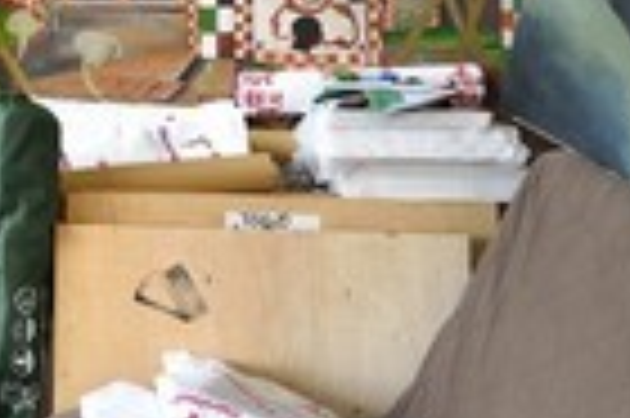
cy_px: -72
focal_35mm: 90
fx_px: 1573
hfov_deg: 20.9
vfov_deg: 14.7
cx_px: -160
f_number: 7.1
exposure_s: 1/80
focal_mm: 30
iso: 800
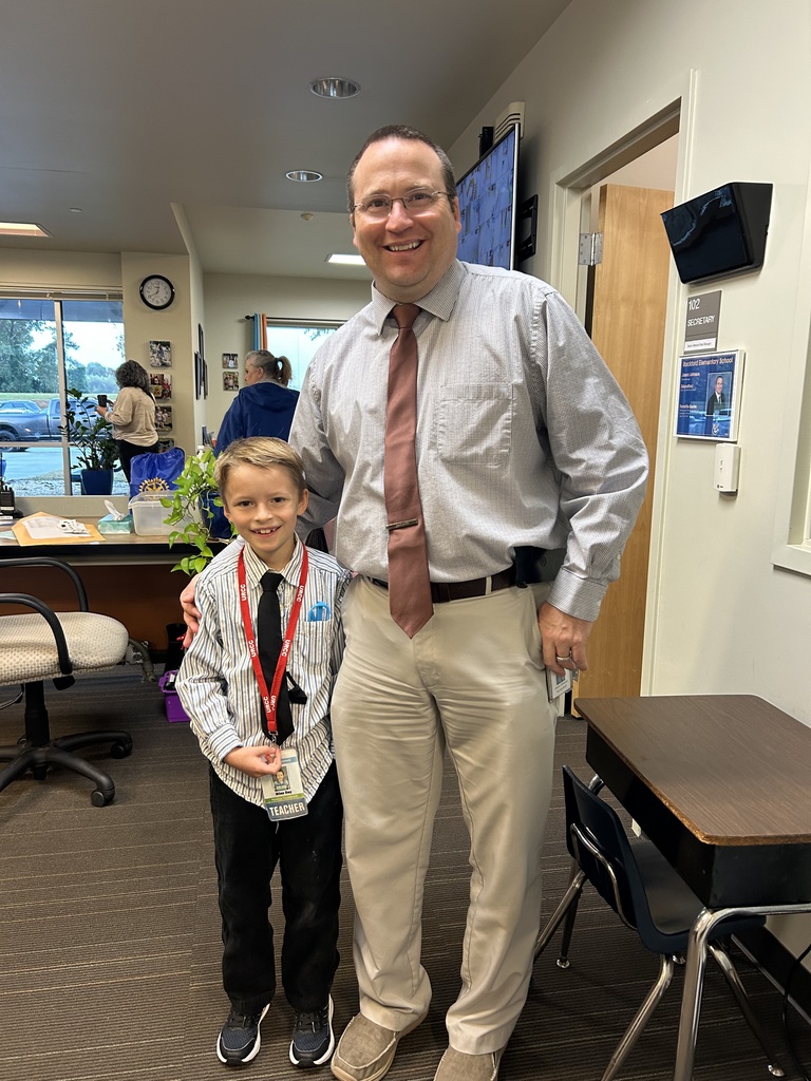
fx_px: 812
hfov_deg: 53.1
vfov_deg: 67.3
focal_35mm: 26
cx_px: 406
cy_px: 540
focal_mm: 5.7
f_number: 1.5
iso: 160
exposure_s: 1/60
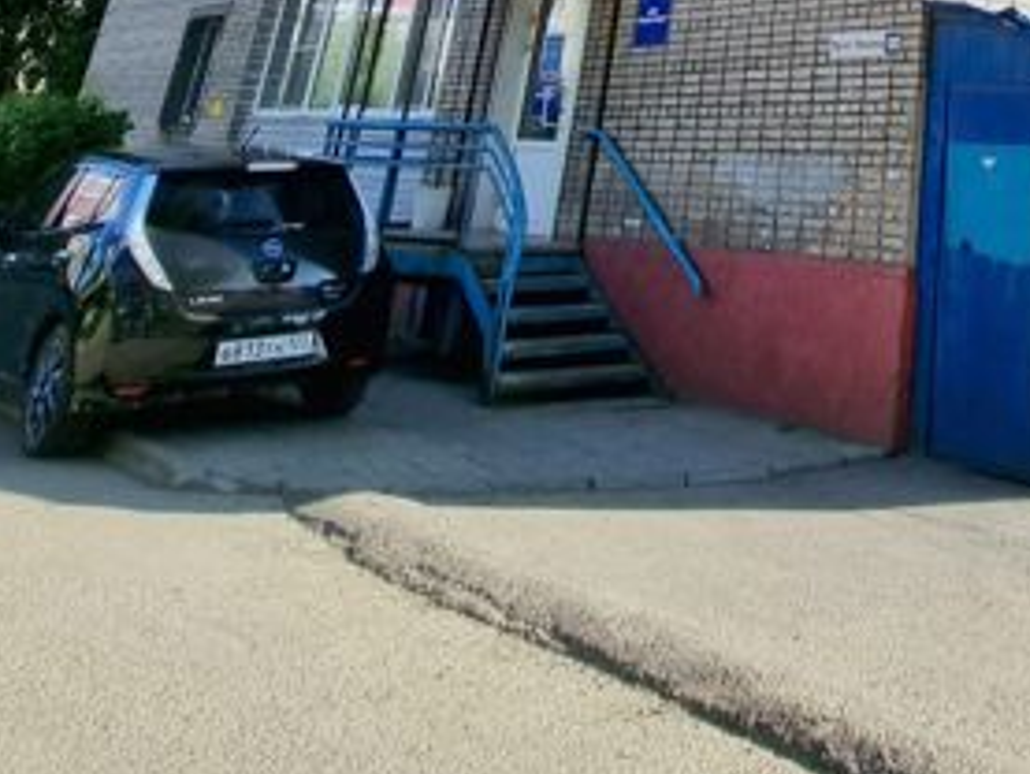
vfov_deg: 25.5
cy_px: -426
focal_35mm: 40
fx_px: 1191
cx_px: 997
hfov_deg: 41.5
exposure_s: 1/1288
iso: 50
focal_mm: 2.2
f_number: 2.2
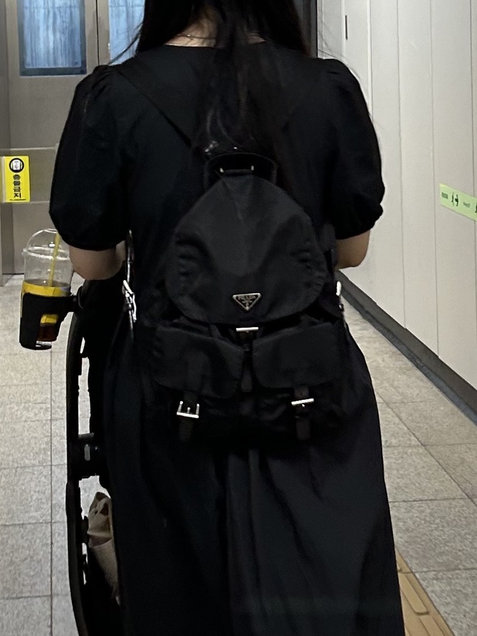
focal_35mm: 26
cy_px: 318
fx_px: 478
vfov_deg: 67.3
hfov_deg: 53.1
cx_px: 238
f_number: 1.5
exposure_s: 1/60
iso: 100
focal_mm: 5.7
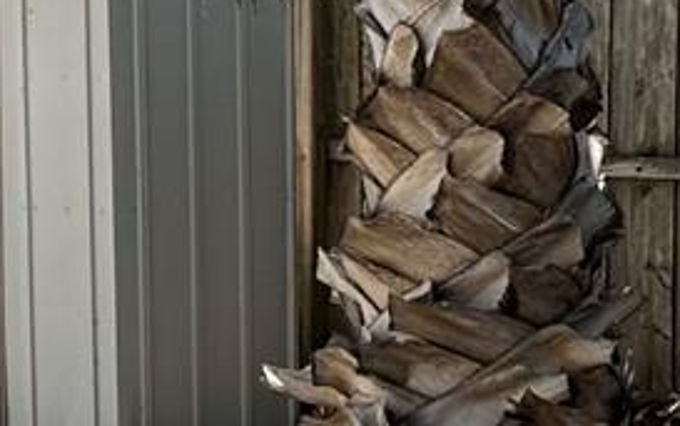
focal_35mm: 149
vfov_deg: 8.8
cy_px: 247
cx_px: 276
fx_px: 2763
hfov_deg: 14.0
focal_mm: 6.86
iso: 80
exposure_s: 1/1587
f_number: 1.78
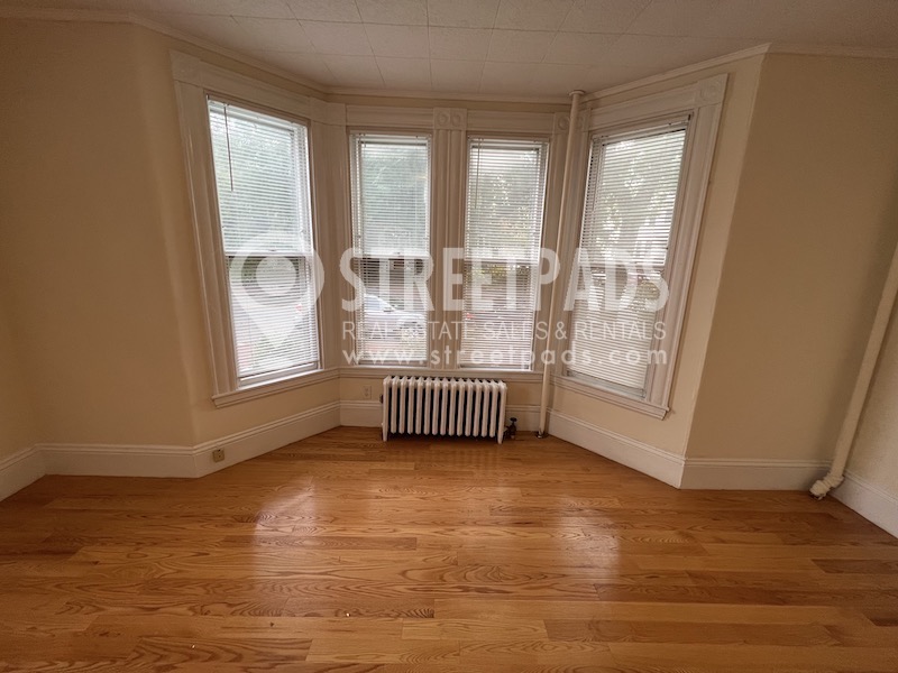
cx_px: 449
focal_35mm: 13
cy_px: 336
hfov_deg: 106.2
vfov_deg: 89.9
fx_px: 337
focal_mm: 1.57
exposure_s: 1/99
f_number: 1.8
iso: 100
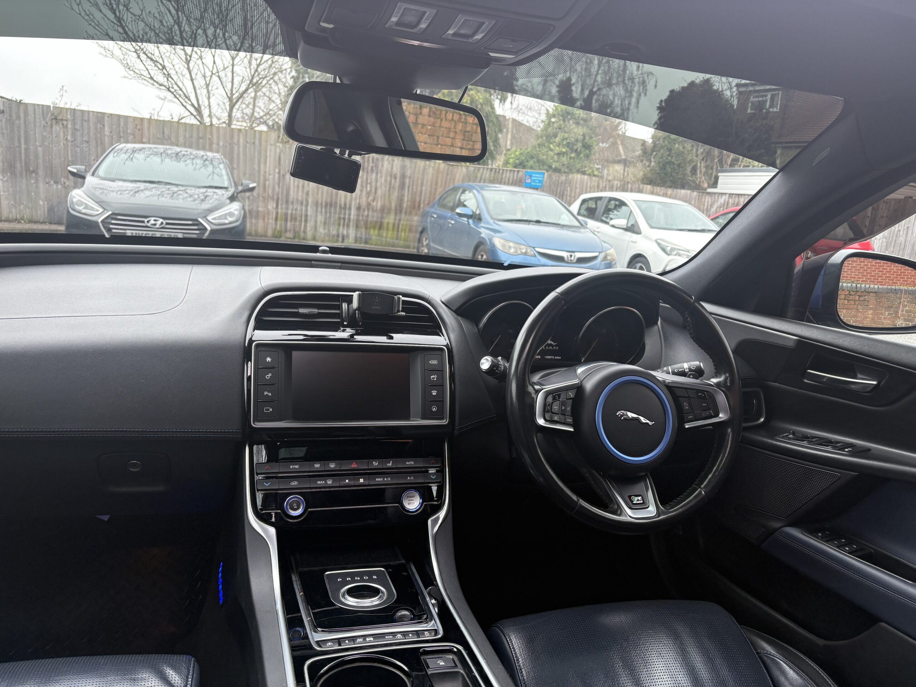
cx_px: 458
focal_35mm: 26
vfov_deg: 53.1
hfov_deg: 67.3
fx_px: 688
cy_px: 344
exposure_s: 1/209
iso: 64
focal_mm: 5.96
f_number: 1.6
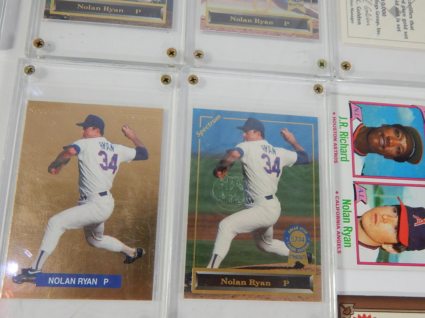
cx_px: 212
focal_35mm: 31
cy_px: 159
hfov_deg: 58.4
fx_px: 381
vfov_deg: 45.4
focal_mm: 5.6
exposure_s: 1/50
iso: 400
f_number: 3.2
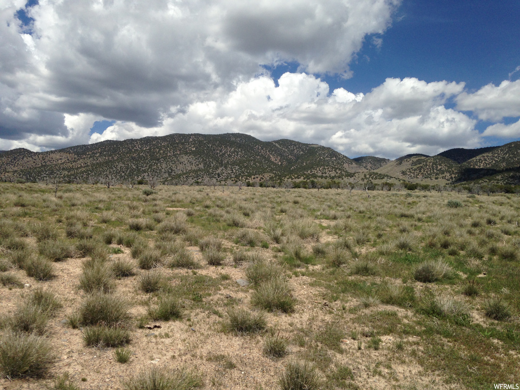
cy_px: 195
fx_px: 496
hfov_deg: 55.4
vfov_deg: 42.9
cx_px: 260
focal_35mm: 33
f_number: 2.4
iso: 50
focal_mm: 4.12
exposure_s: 1/3195
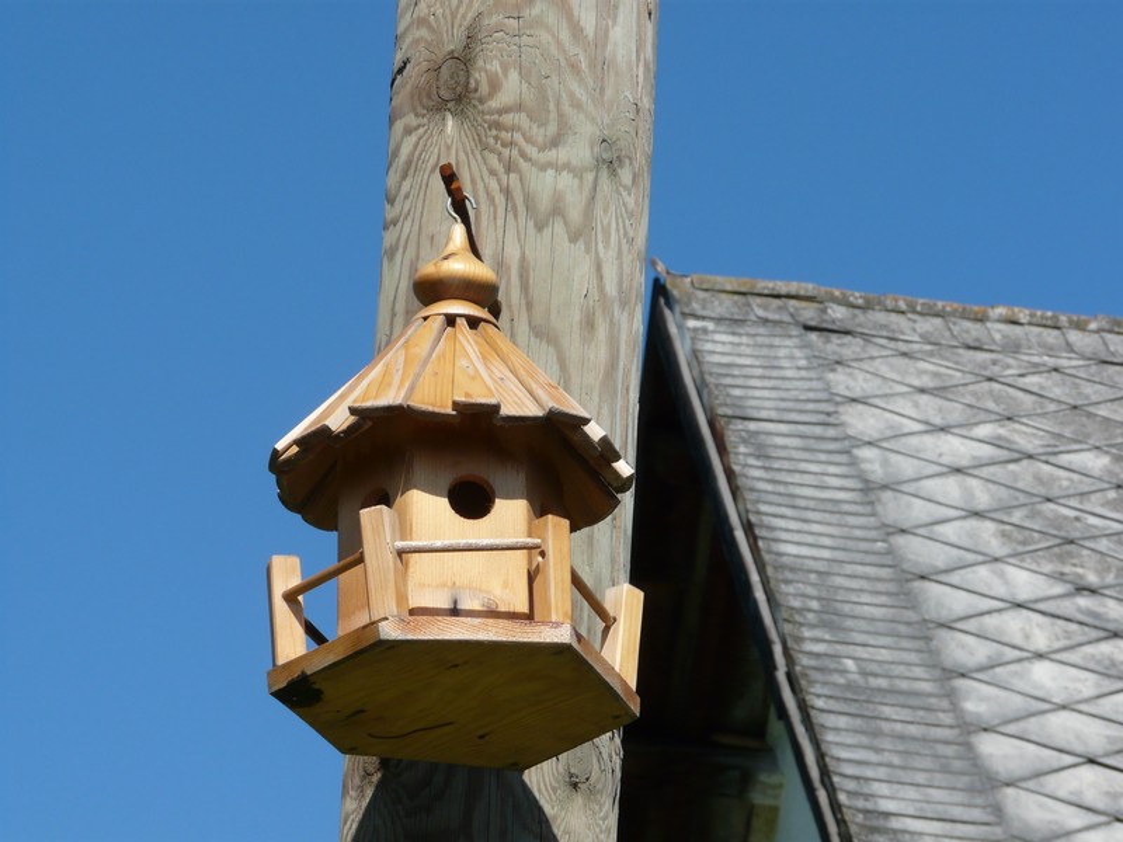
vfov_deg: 7.5
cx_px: 562
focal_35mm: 198
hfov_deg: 10.0
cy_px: 421
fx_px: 6423
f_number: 6.3
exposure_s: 1/400
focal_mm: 32.5
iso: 100
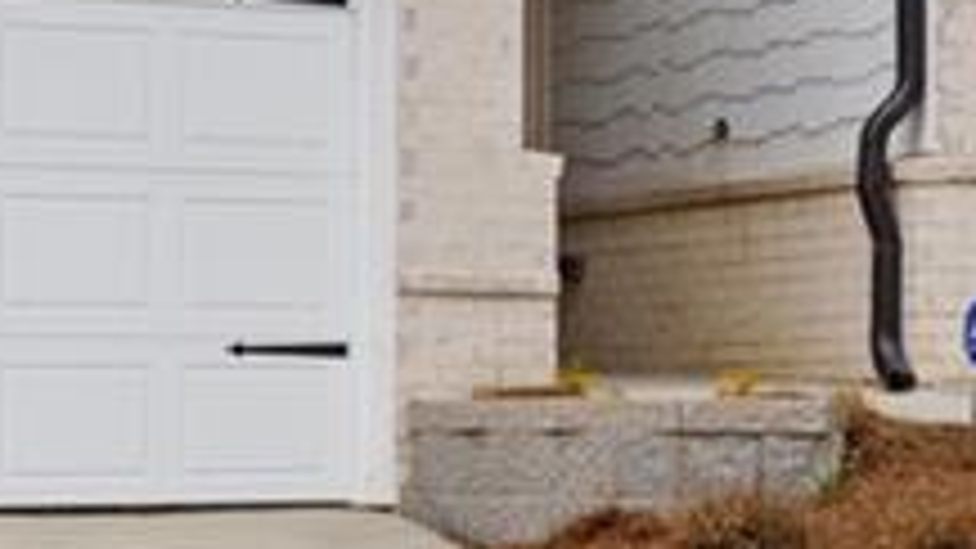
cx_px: 1480
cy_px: -616
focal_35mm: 150
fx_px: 3894
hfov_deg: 13.4
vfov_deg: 7.7
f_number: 14
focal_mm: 30.5
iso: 1250
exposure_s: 1/100
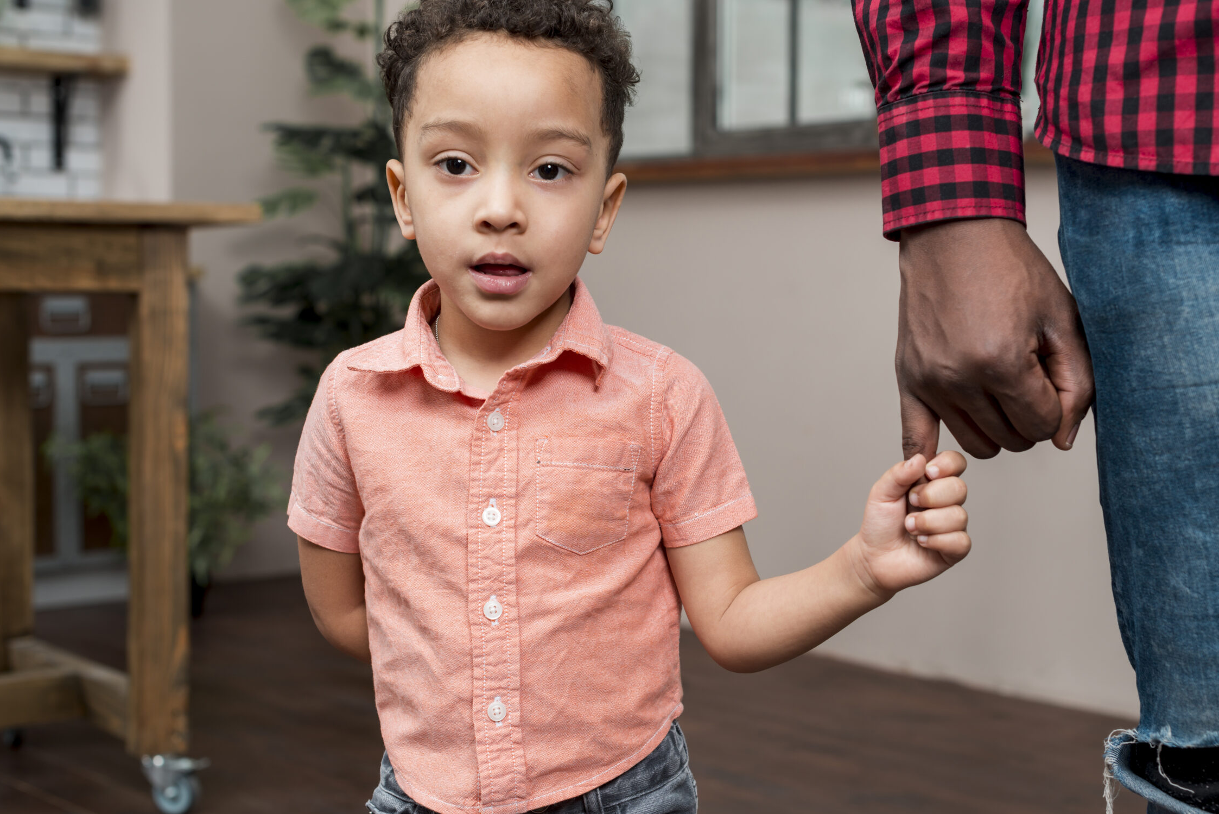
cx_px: 693
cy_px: 407
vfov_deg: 23.8
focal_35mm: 57
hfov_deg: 35.0
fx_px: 1931
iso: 100
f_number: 5
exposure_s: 1/80
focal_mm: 50
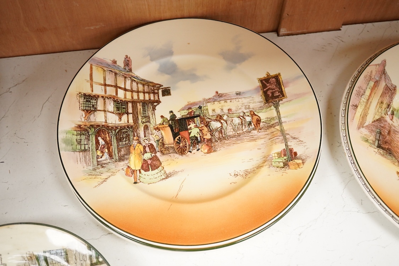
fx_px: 499
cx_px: 200
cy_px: 133
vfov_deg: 29.9
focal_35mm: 45
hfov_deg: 43.6
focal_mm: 30
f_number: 5.6
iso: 2500
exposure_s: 1/160
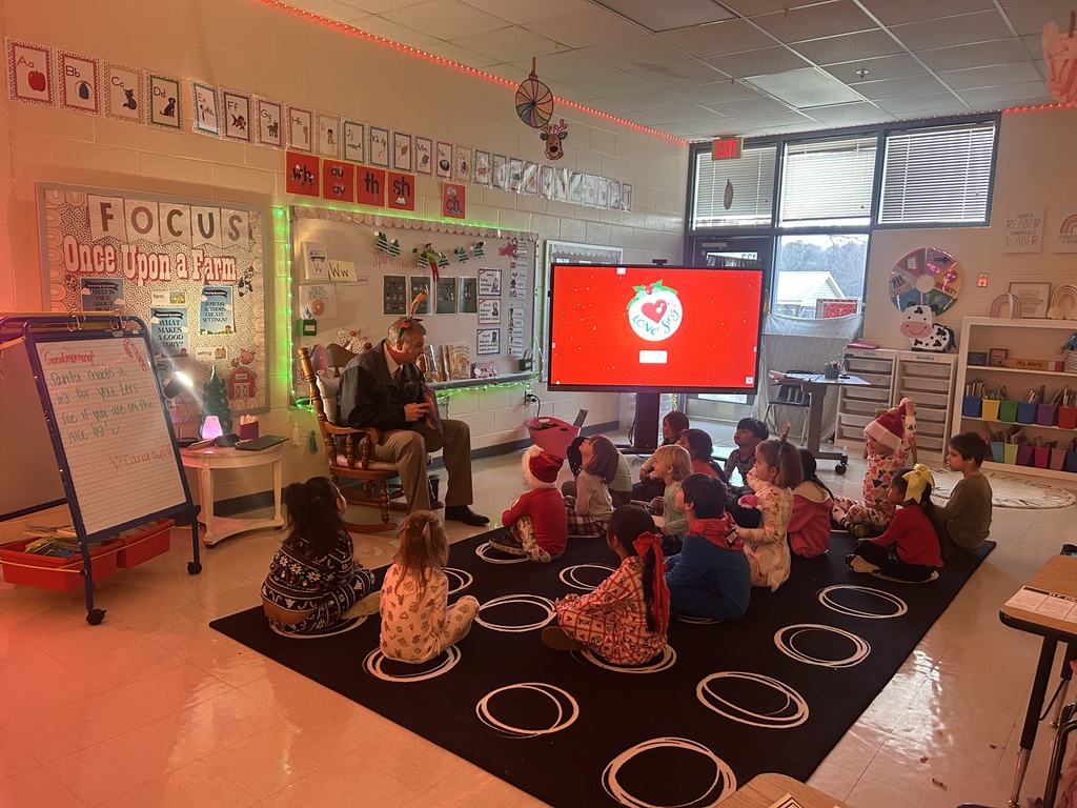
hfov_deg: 67.3
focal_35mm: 26
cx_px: 538
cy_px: 404
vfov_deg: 53.1
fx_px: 809
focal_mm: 5.7
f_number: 1.5
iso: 400
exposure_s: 1/60
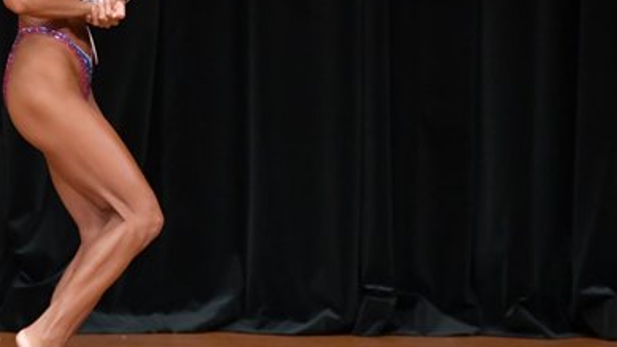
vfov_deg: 1.9
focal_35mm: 626
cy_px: 36
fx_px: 10244
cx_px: 96
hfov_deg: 3.4
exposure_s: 1/400
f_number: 5.6
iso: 4000
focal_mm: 200
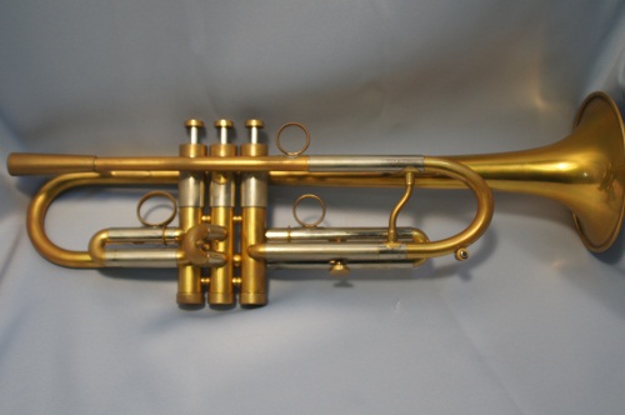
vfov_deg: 31.8
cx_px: 312
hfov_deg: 46.5
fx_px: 728
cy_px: 208
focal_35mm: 42
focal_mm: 28
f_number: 3.5
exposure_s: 1/50
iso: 200
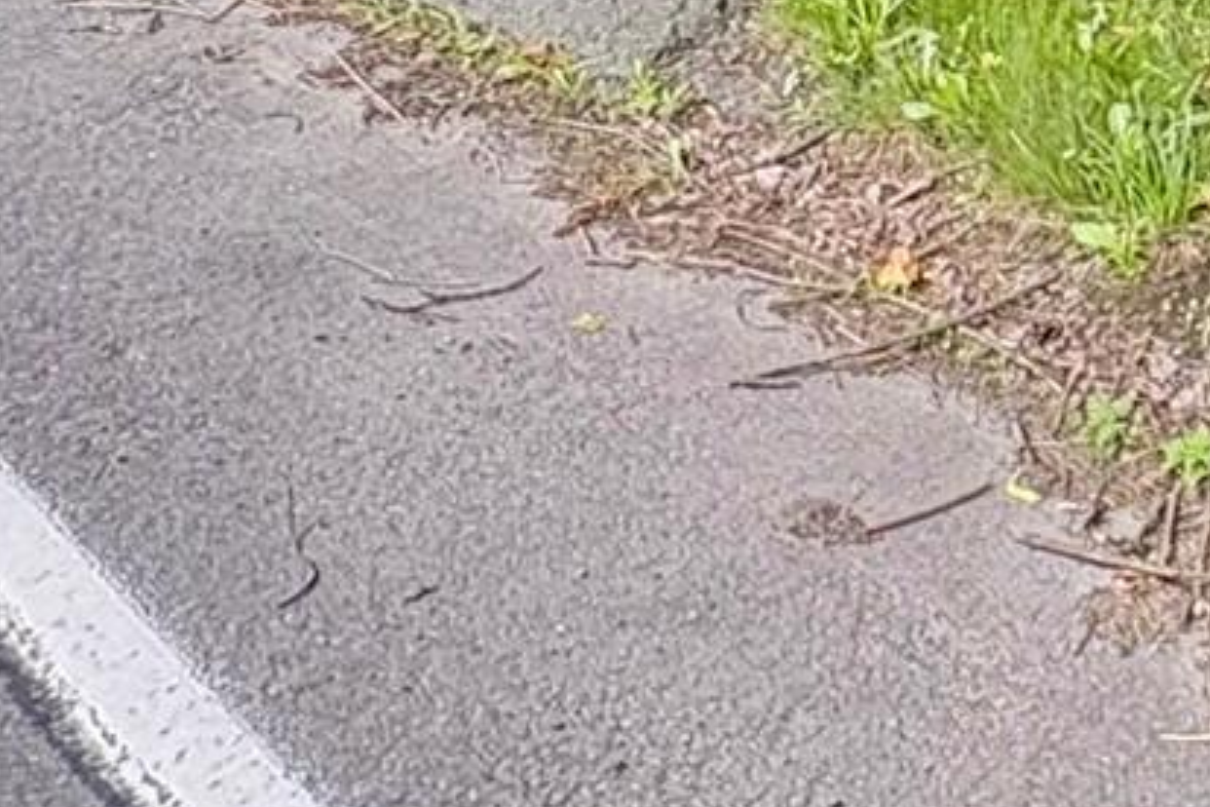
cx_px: 1695
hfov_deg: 23.7
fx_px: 2420
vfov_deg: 14.0
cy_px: -1067
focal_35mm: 72
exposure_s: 1/193
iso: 64
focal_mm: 2.22
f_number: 2.2
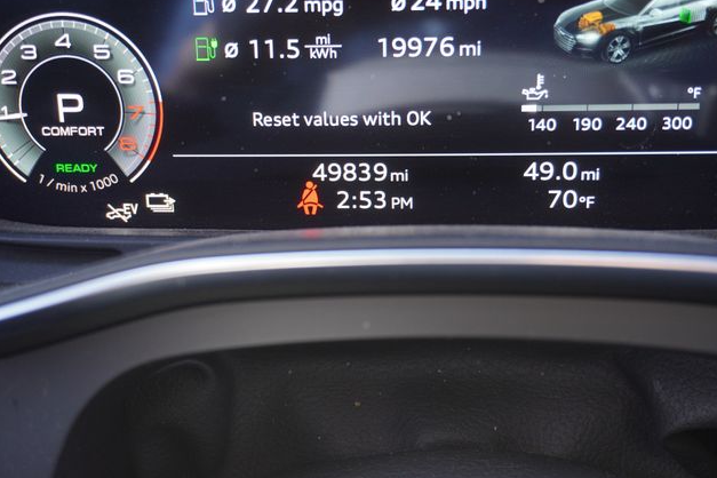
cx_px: 361
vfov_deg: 28.4
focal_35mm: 48
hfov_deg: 41.5
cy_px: 239
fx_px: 946
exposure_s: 1/60
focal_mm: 31
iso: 500
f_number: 5
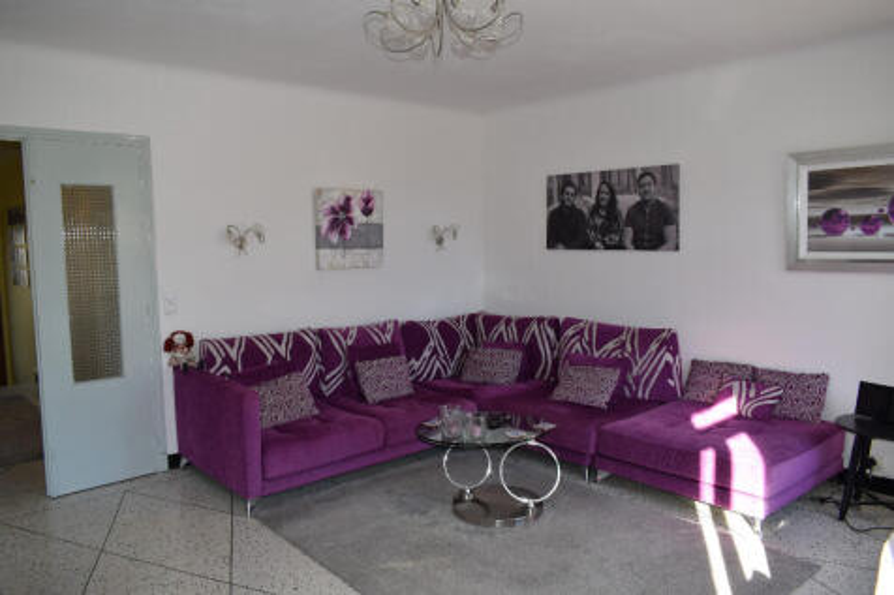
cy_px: 298
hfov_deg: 67.4
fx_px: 670
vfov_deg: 47.9
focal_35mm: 27
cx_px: 447
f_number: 5.6
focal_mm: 18
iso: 320
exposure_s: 1/125
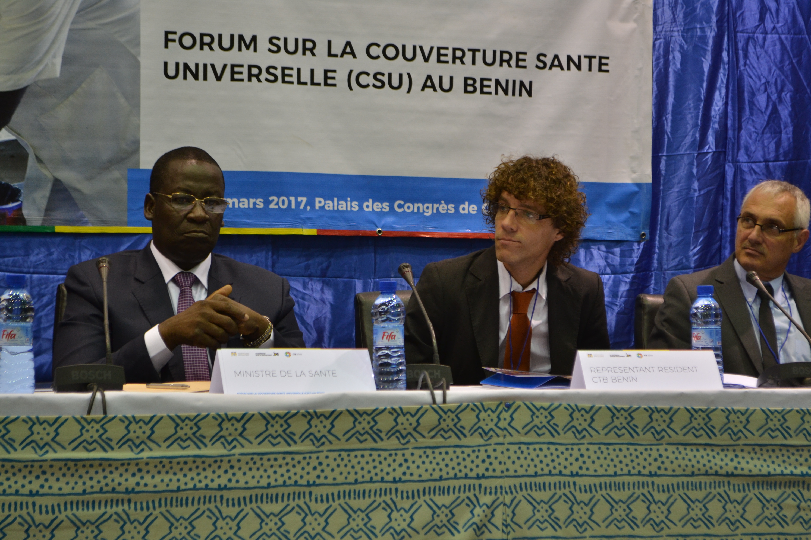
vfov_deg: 16.6
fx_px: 1858
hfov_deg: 24.6
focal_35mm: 82
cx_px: 406
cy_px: 270
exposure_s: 1/30
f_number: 5.6
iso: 400
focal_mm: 55
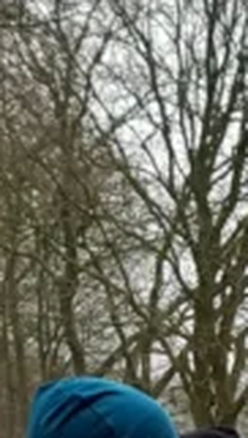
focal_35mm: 180
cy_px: 816
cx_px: 703
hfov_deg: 6.3
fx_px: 2097
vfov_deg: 11.1
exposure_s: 1/50
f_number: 1.7
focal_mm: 4.2
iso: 50
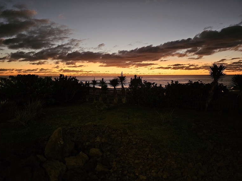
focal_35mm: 24
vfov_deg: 56.8
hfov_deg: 71.6
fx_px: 168
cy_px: 91
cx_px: 117
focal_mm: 6.3
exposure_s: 1/50
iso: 800
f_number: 1.7
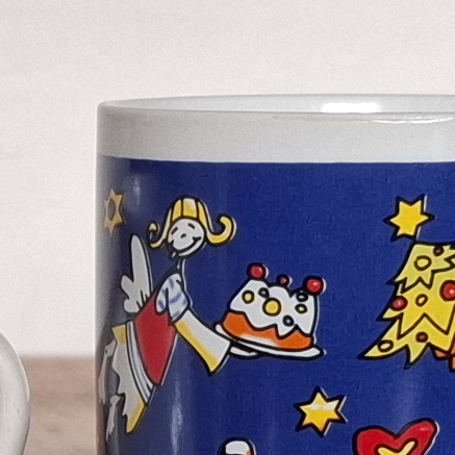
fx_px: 2825
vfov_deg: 9.1
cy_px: 524
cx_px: -70
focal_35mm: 190
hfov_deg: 9.1
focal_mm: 5.54
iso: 125
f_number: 1.8
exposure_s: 1/100
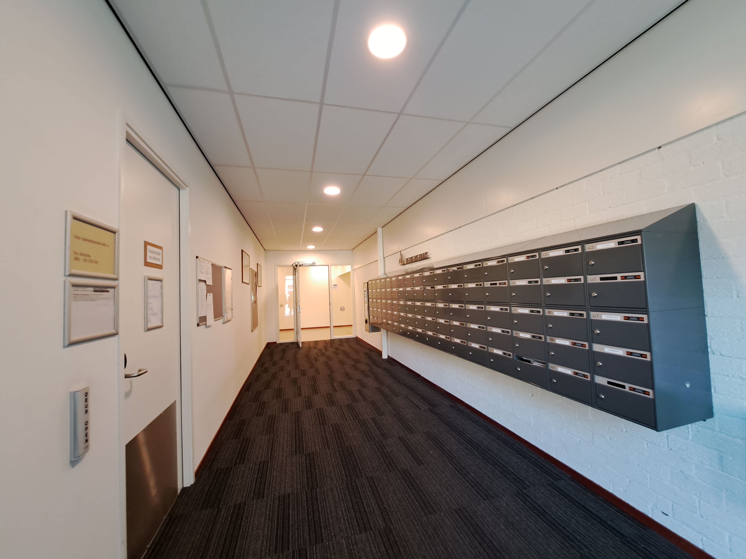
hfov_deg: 106.2
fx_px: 280
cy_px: 280
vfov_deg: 89.9
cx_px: 373
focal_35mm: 13
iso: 200
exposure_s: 1/25
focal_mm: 1.7
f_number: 2.2
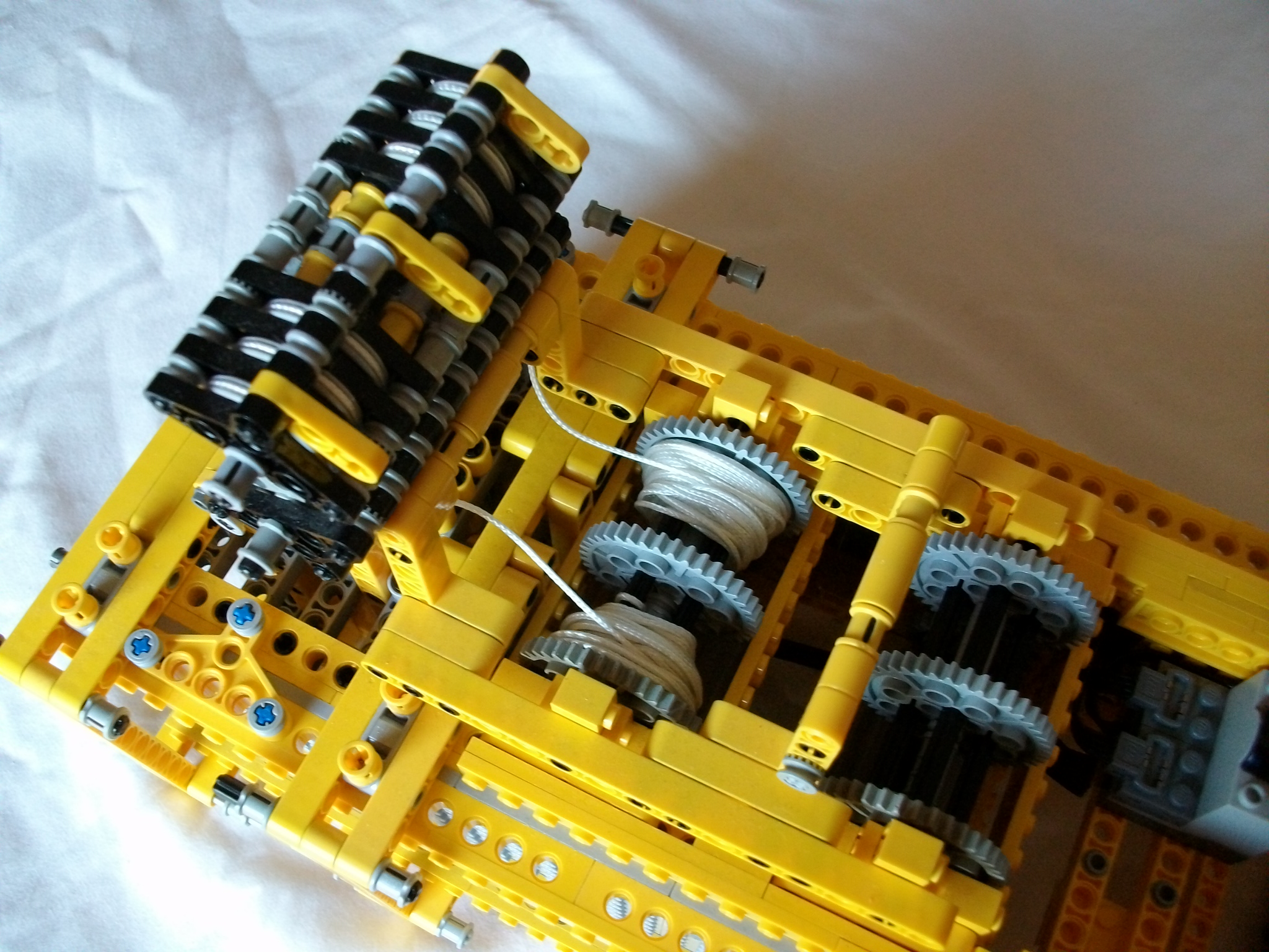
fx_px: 1173
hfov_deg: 56.8
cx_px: 634
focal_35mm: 32
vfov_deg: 44.2
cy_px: 476
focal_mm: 5.7
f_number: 2.9
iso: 200
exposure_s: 1/23.8
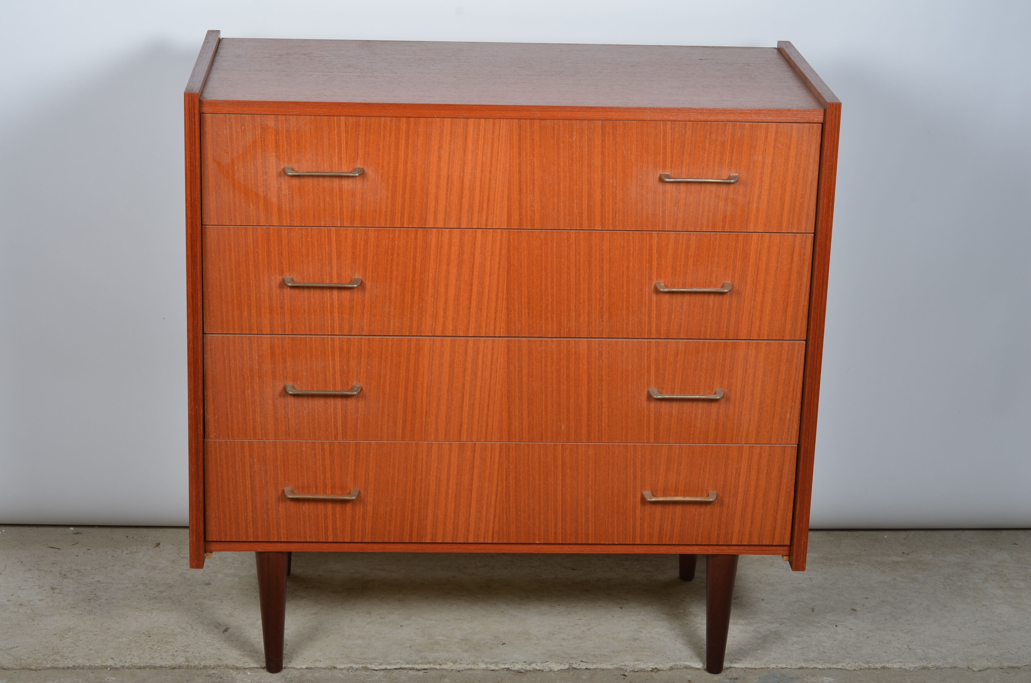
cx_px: 516
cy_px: 342
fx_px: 2143
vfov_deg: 18.1
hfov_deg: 27.0
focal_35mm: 75
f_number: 11
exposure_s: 1/125
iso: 100
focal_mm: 50
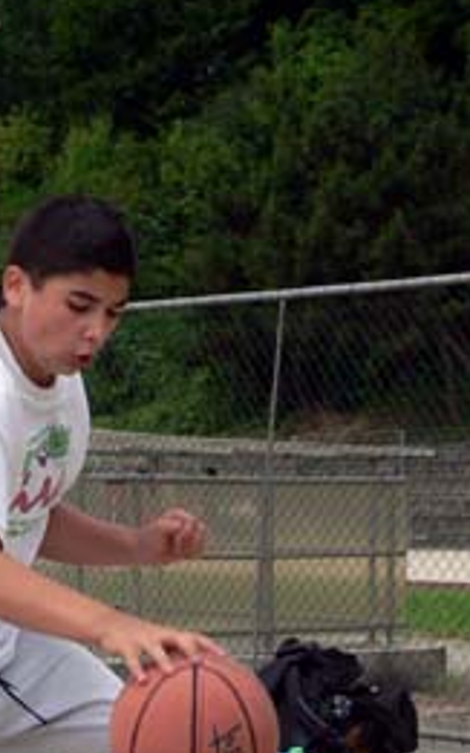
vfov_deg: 17.7
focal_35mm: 117
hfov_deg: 11.1
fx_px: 2399
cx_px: 72
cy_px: 612
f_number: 3.7
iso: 80
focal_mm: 10.6
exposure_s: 1/640
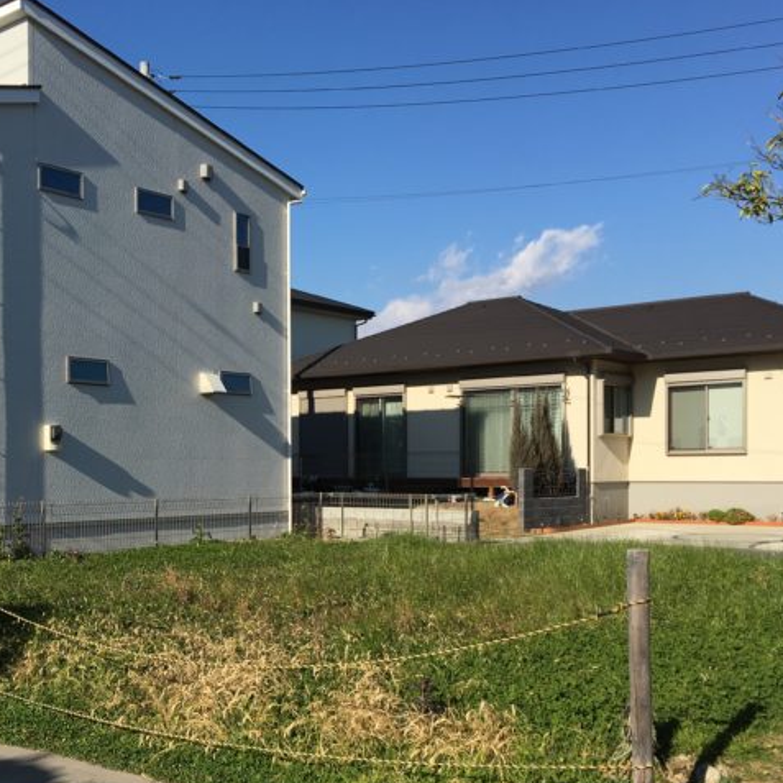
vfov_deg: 39.0
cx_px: 263
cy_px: 479
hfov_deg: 38.7
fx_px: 1100
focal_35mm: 43
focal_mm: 4.15
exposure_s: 1/2079
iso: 25
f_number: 2.2
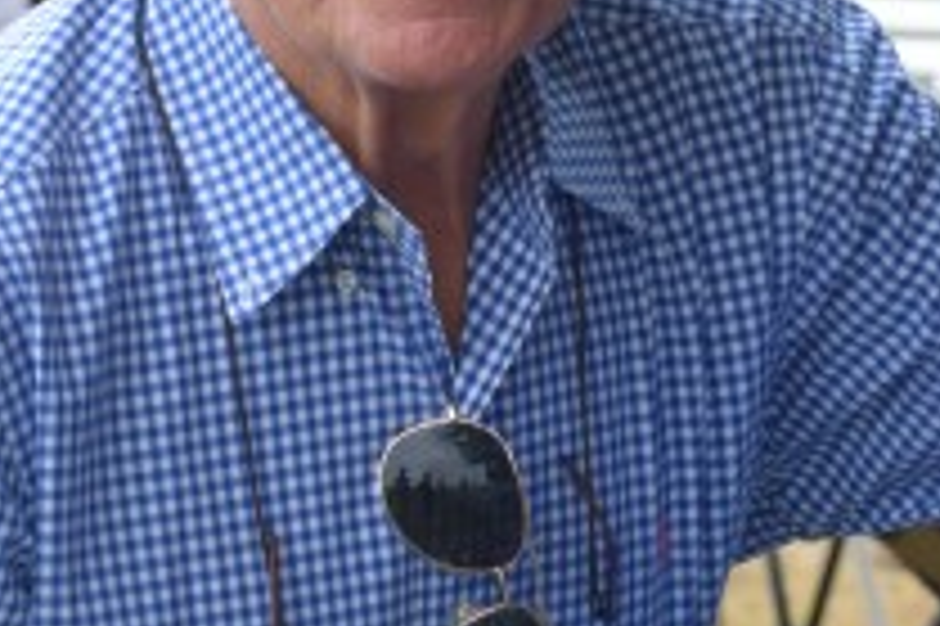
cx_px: 1196
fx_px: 9445
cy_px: 284
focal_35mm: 362
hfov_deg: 5.7
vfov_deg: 3.8
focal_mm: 70
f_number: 8
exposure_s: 1/250
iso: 280
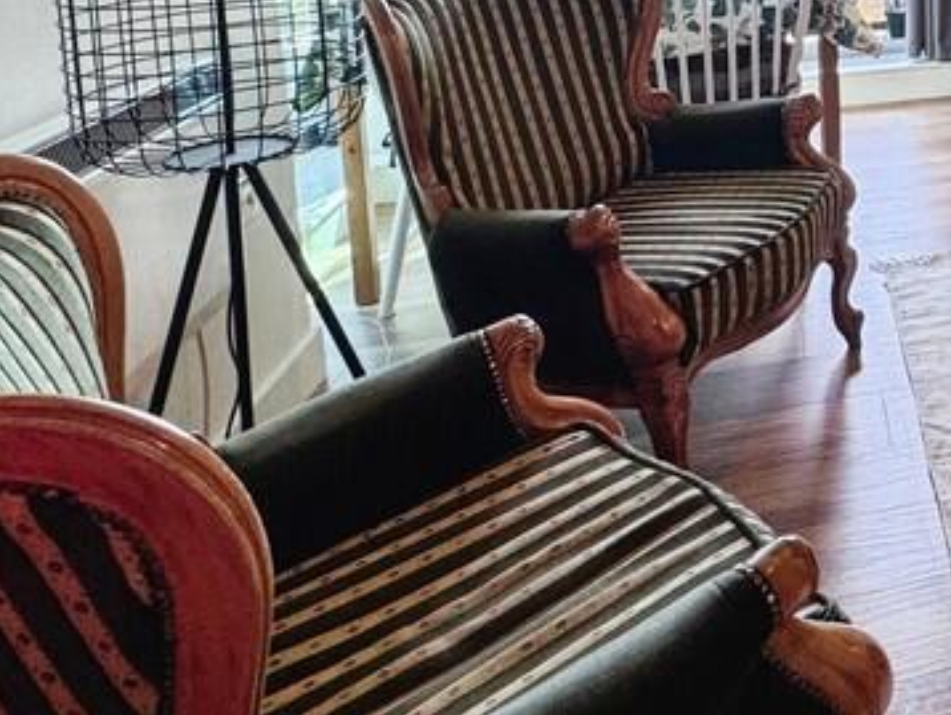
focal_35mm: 40
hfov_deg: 36.2
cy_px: -47
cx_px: 1142
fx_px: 1100
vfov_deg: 32.3
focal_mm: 2.22
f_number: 2.2
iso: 80
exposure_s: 1/100
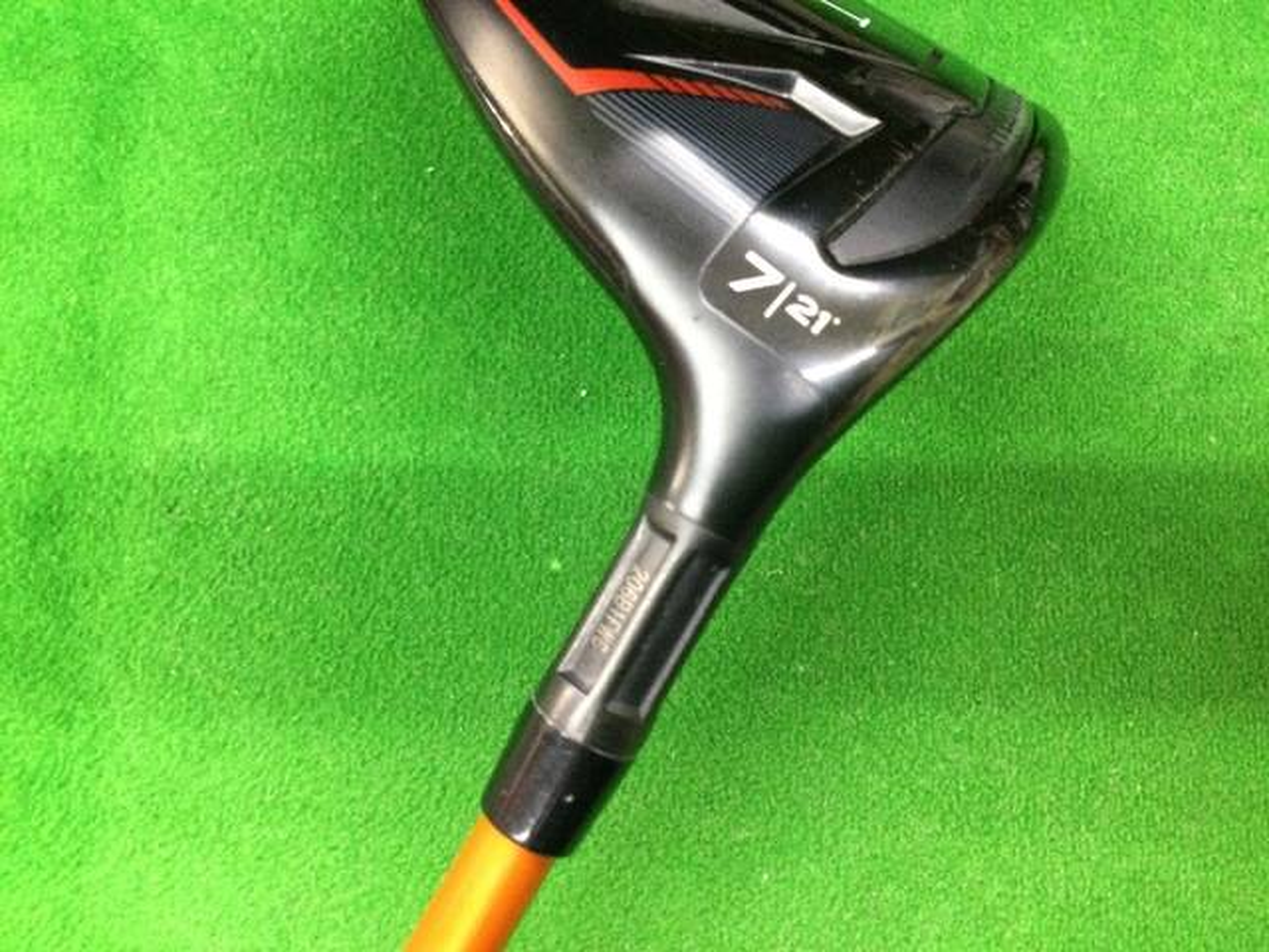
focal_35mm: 31
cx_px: 634
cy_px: 476
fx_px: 1136
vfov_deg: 45.4
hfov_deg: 58.4
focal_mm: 3.3
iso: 200
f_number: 2.4
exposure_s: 1/20
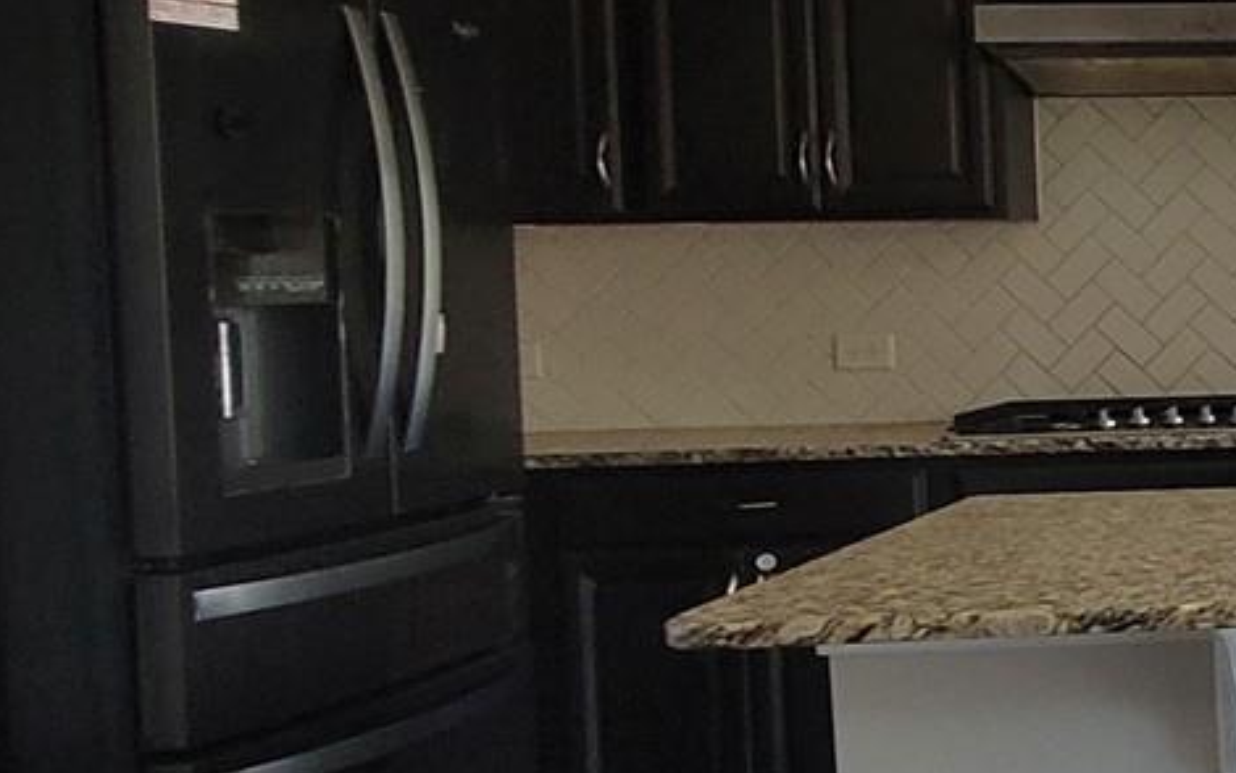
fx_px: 2022
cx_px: 1838
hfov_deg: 25.7
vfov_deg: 21.7
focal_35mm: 60
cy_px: 373
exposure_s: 1/60
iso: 80
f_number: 2.2
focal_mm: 1.74
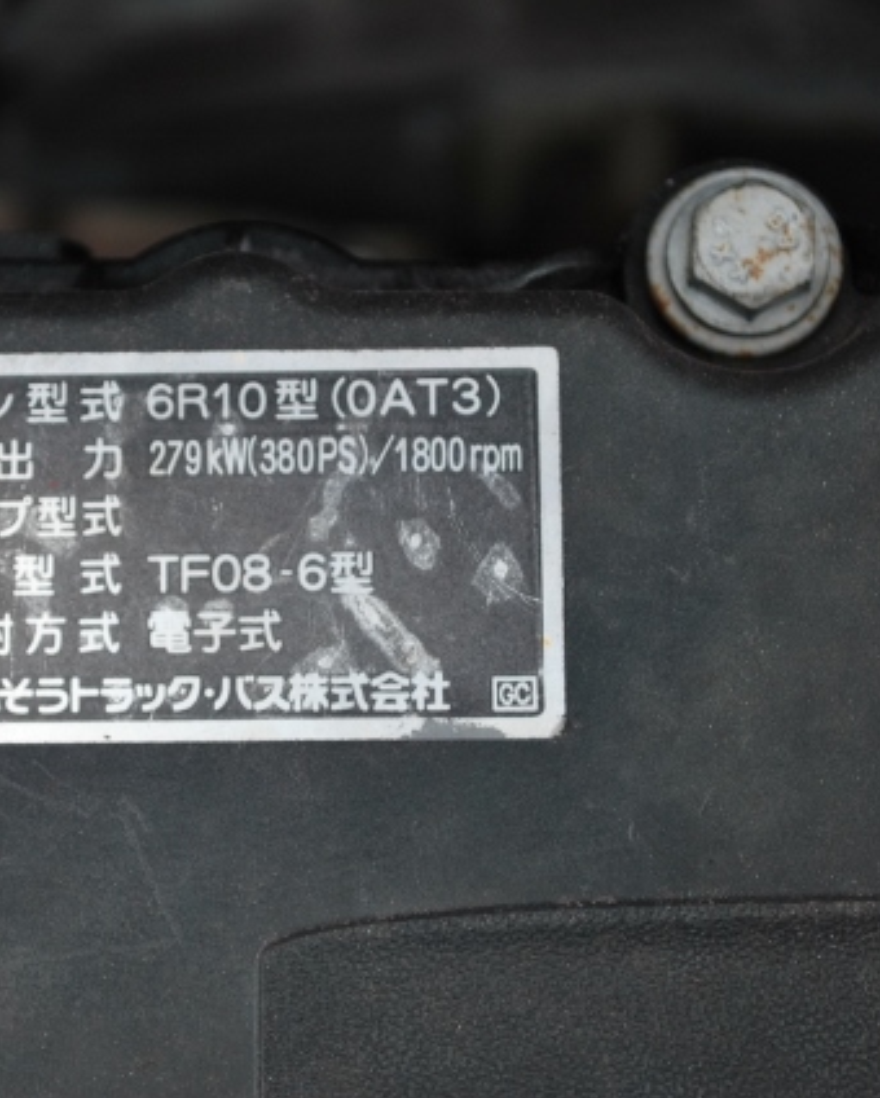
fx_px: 3316
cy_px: 549
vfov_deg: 18.8
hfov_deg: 15.1
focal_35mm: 102
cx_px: 246
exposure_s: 1/125
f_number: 5.6
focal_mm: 48
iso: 200
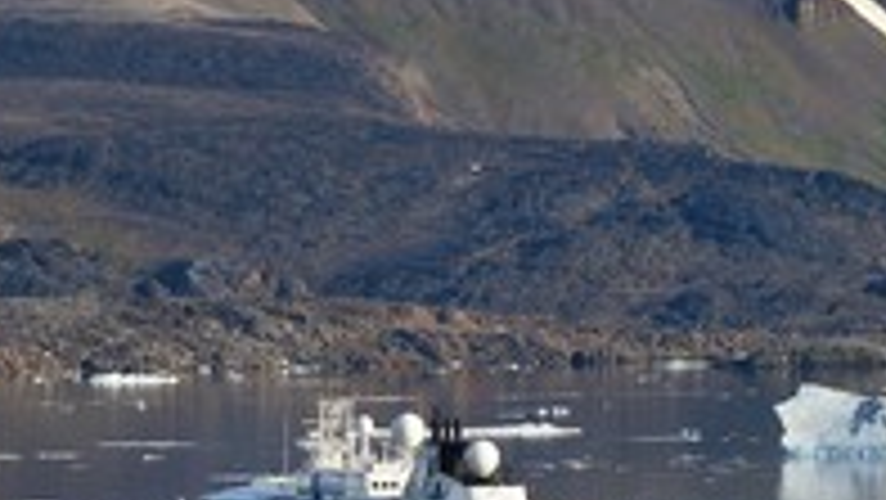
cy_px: 586
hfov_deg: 4.8
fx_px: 10482
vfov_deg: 2.7
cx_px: 229
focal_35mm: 446
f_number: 13
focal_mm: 200
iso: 200
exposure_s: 1/320
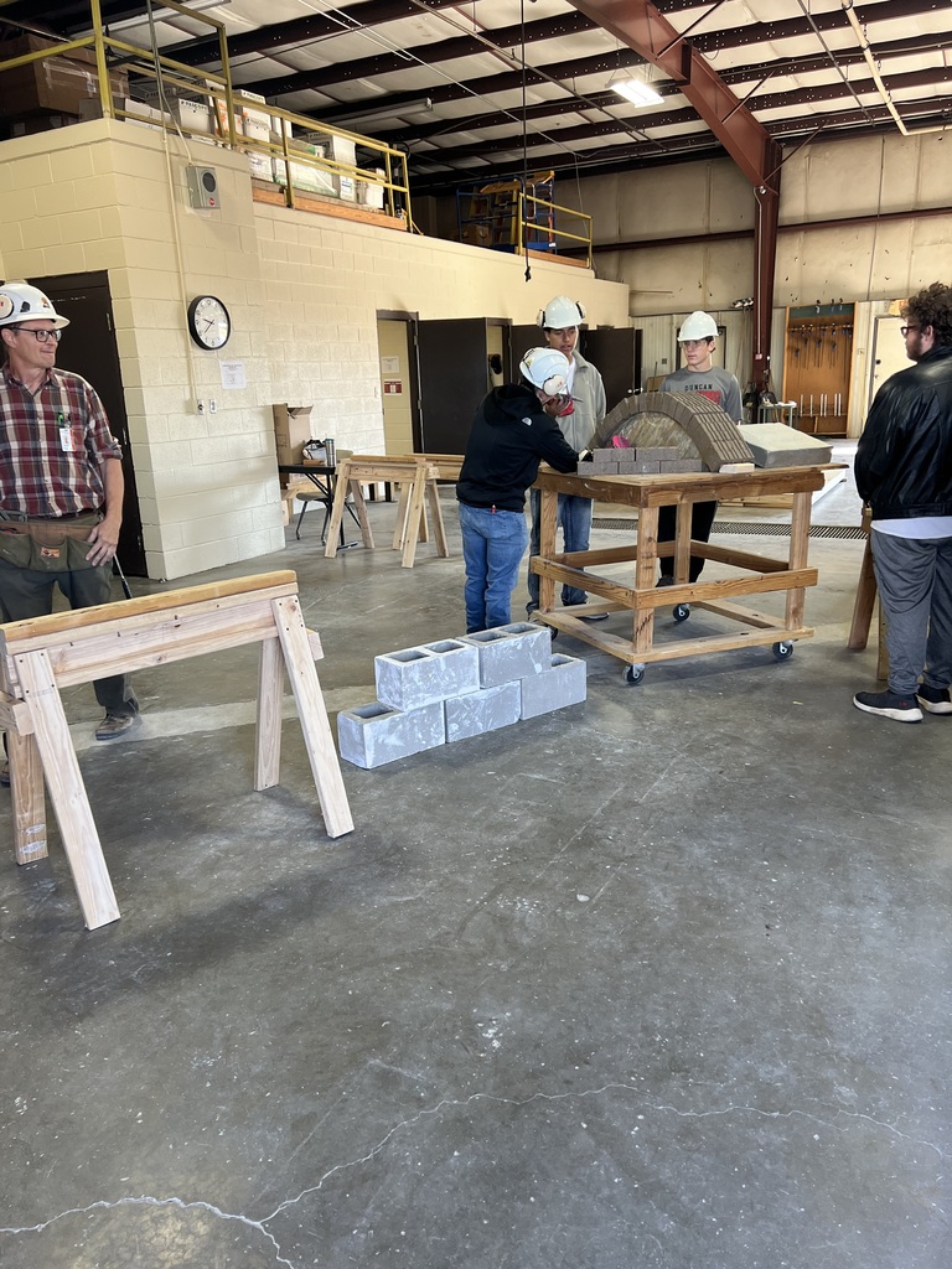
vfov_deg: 67.3
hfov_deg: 53.1
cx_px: 476
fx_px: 953
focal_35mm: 26
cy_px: 634
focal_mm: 5.7
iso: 100
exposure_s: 1/120
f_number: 1.5
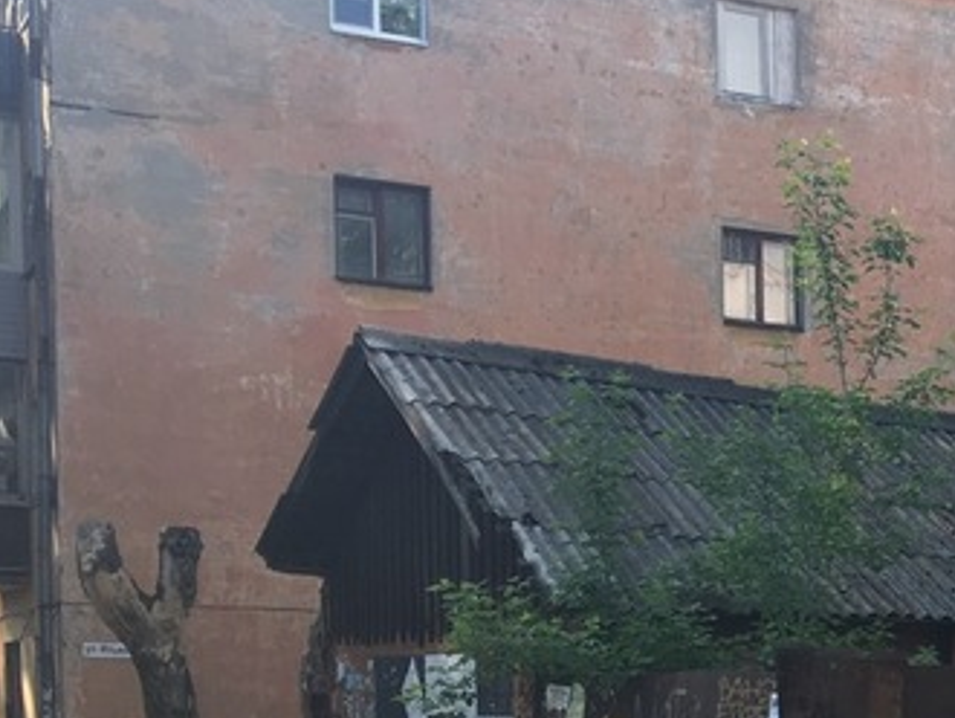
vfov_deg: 17.0
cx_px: 1379
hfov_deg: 20.4
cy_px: 808
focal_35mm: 84
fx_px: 2319
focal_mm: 4.15
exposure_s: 1/394
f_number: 2.2
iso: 25
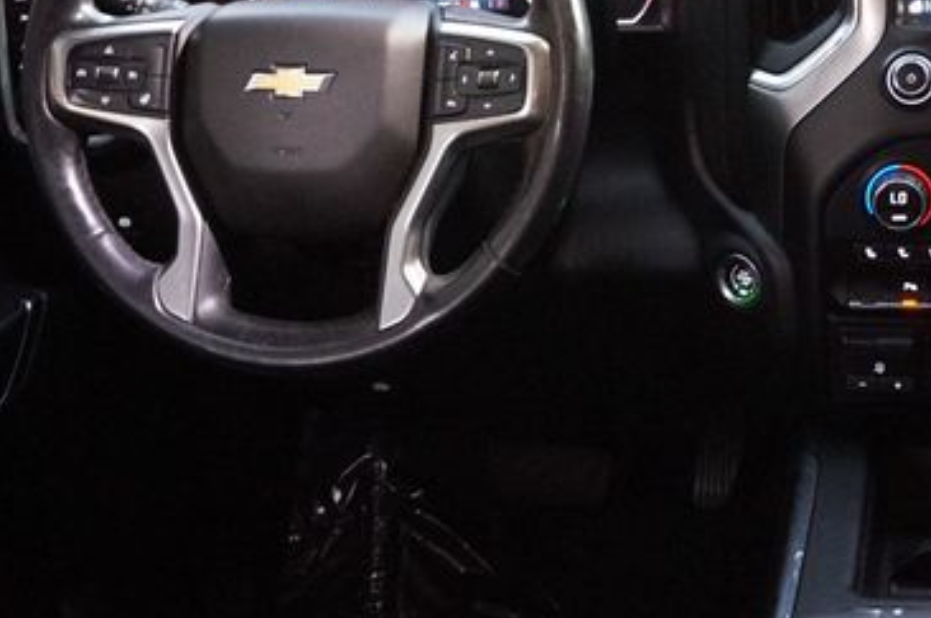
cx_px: 623
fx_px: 1627
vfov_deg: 21.3
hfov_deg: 31.7
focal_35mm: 63
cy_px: 142
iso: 3200
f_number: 4.5
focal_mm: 24
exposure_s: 1/20
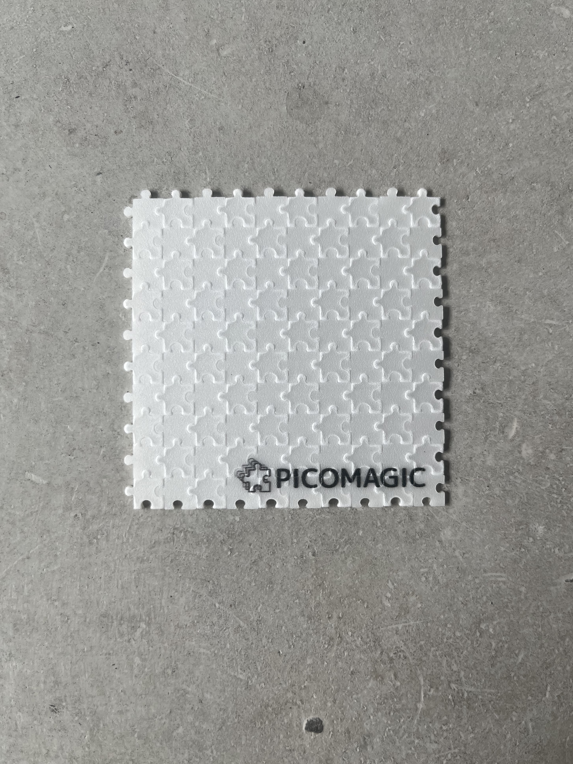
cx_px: 292
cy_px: 371
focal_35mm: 27
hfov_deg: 51.3
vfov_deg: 65.3
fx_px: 596
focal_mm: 5.1
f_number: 1.6
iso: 40
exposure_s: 1/154
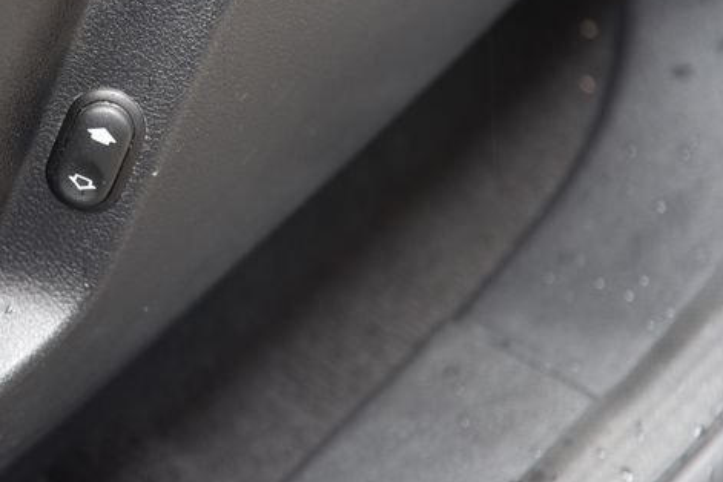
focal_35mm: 261
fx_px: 5241
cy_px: 87
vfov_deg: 5.3
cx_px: 37
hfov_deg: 7.9
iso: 500
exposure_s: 1/15
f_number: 4
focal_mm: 120
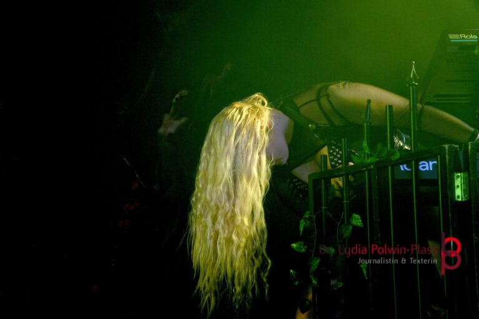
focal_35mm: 117
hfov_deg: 17.5
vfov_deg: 11.7
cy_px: 160
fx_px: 1557
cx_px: 240
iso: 2500
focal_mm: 78
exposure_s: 1/125
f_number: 5
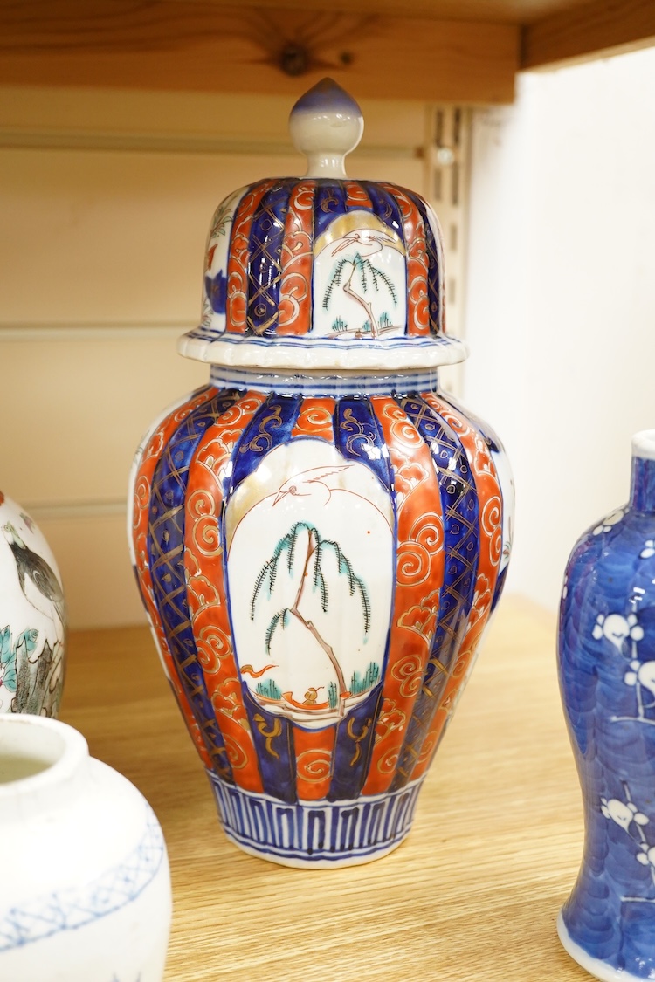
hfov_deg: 29.9
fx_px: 1228
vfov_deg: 43.6
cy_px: 491
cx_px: 328
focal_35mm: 45
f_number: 4
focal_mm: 30
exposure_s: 1/125
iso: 2000
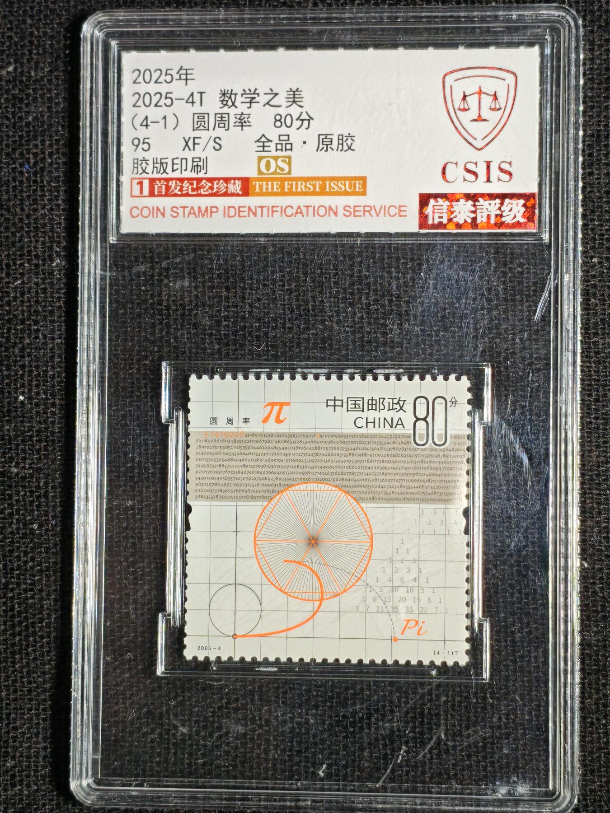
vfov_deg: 22.5
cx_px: 305
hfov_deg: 17.0
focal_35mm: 87
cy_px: 406
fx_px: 2044
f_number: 1.5
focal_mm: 4.94
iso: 50
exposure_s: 1/536
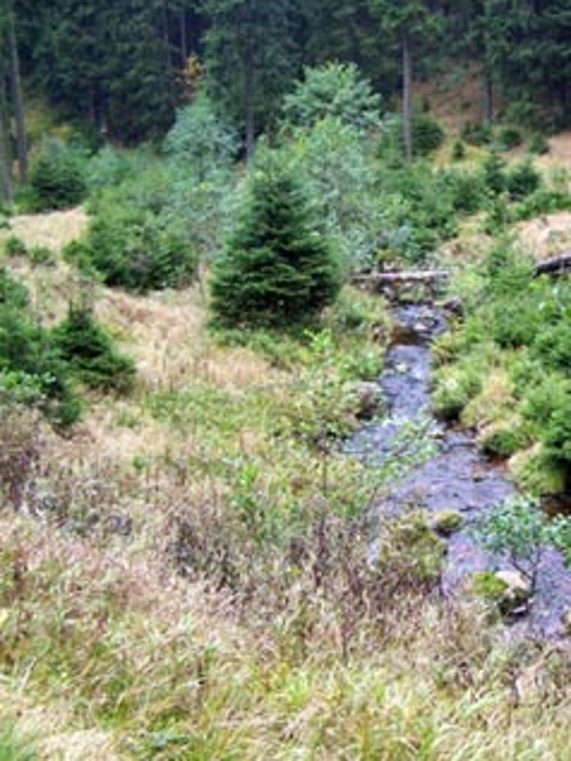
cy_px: 380
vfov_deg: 37.5
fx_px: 1121
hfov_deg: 27.8
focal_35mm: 51
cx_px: 486
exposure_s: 1/40
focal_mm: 6.3
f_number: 2.8
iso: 64
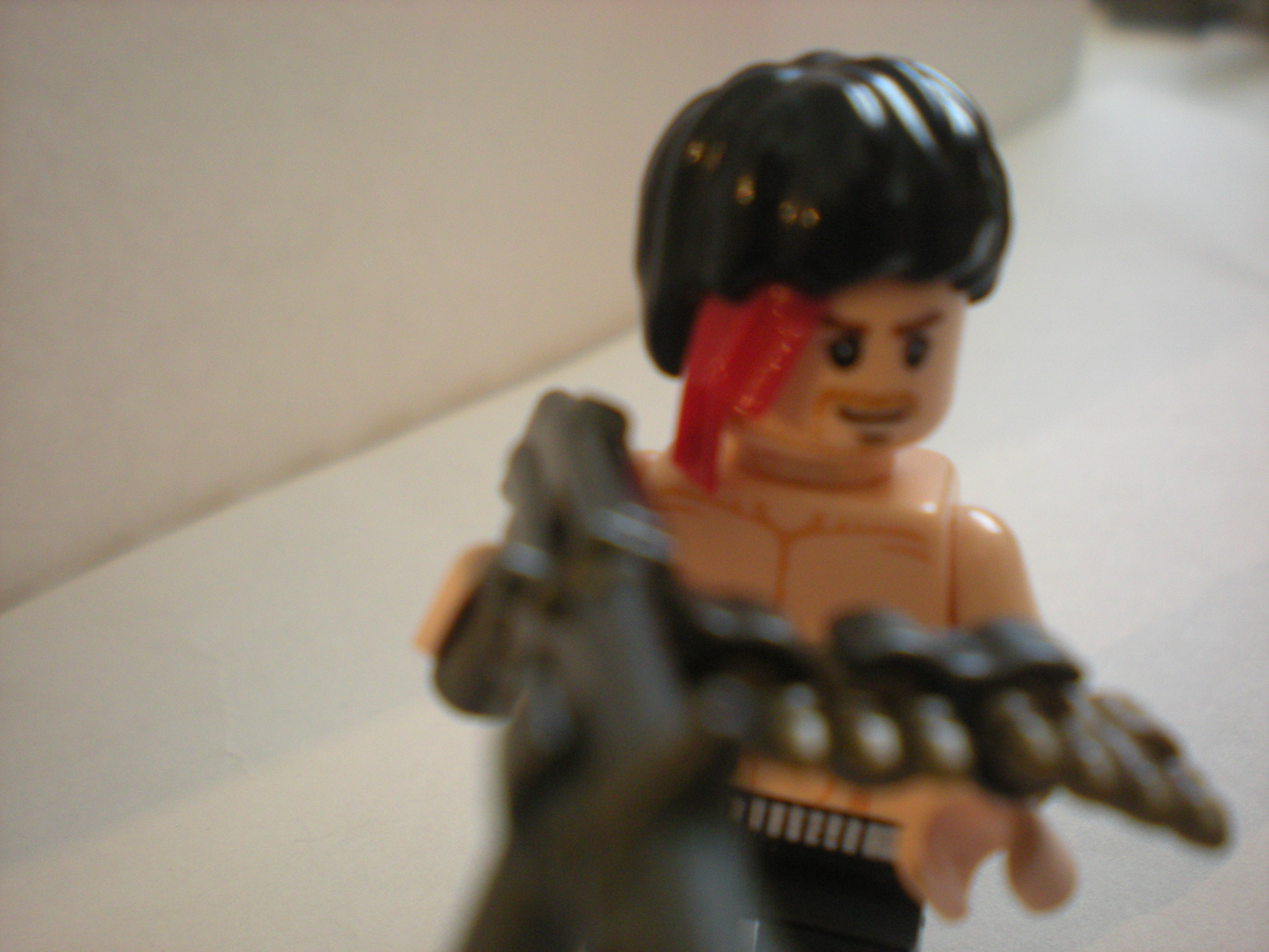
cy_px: 476
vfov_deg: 37.7
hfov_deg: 49.0
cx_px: 634
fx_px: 1393
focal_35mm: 38
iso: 200
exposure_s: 1/26.7
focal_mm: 6.3
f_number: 3.1
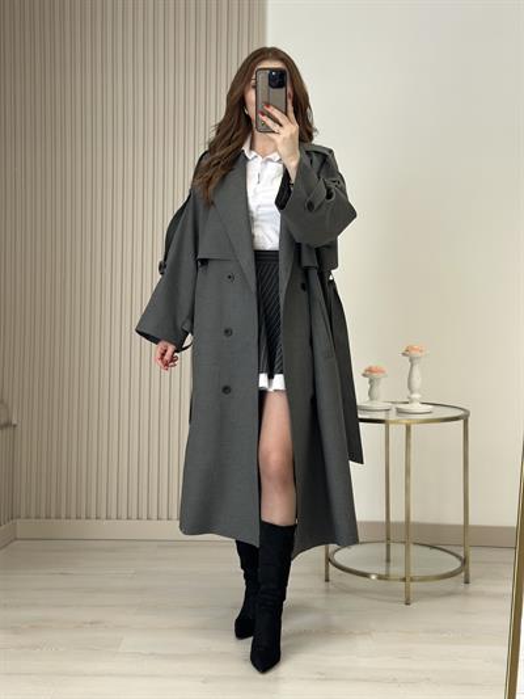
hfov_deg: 30.3
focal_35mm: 48
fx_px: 968
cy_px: 350
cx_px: 262
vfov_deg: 39.6
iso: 80
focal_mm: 6.86
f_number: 1.78
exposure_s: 1/450
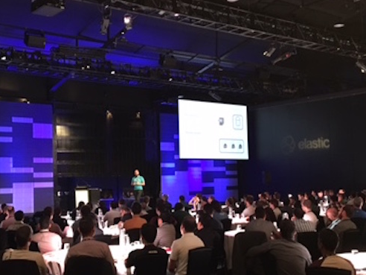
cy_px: 153
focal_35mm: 53
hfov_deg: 36.0
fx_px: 560
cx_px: 146
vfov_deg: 27.5
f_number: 2.2
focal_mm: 4.15
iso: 250
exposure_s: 1/17
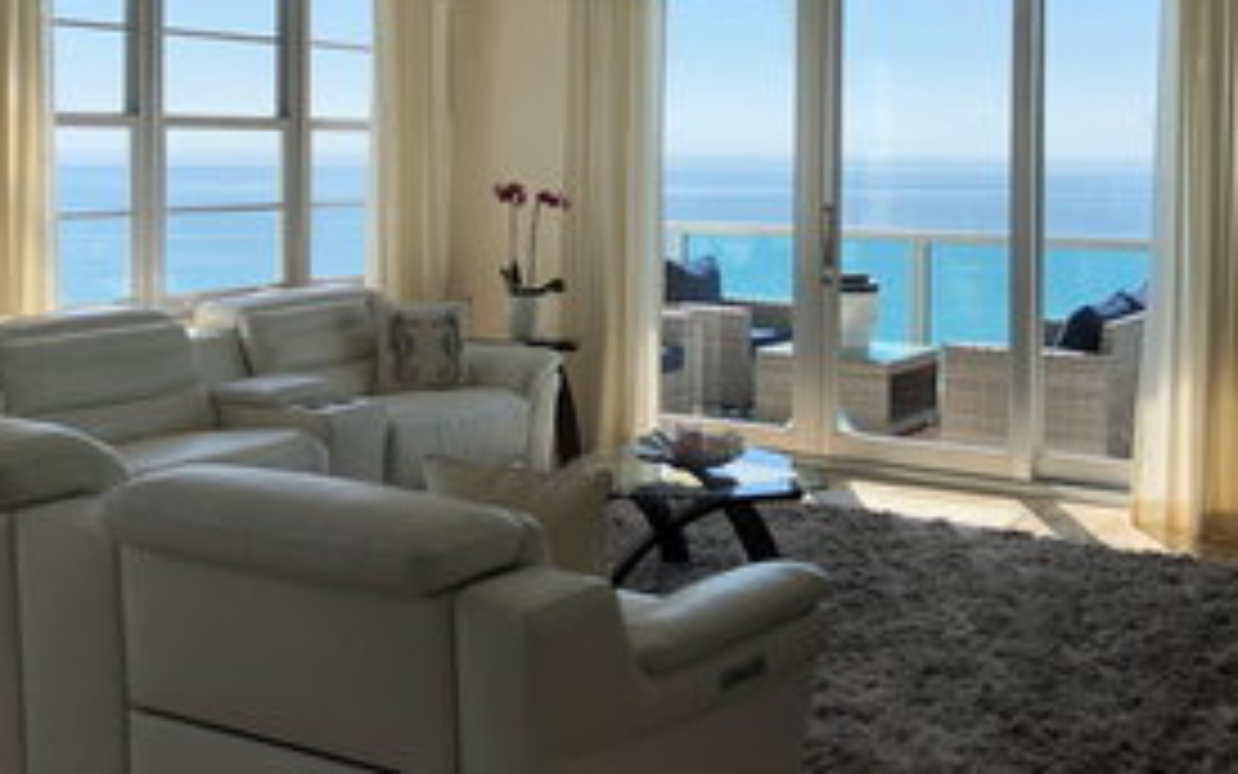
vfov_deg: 27.5
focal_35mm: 46
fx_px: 1552
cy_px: 166
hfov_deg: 43.5
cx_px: 642
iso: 20
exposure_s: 1/1263
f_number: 1.8
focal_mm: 4
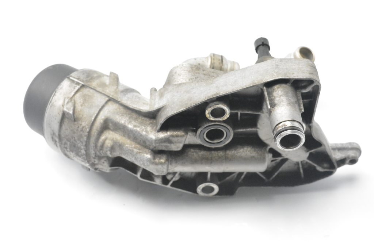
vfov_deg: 23.8
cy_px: 124
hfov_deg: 35.1
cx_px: 187
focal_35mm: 57
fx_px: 592
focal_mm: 38
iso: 6400
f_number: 10
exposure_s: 1/400
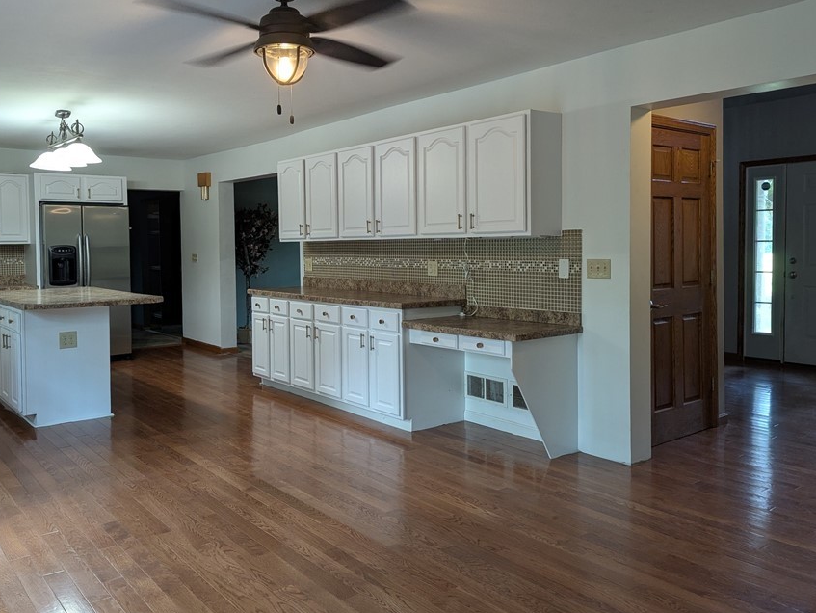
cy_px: 277
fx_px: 684
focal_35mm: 29
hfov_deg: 61.3
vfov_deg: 48.2
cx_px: 340
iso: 182
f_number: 1.85
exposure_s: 1/60
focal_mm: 6.81
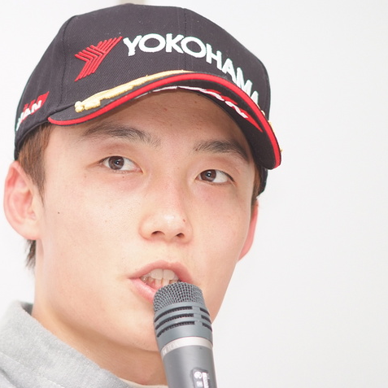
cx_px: 135
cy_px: 194
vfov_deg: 5.1
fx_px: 4388
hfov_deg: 5.1
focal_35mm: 346
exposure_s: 1/250
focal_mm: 180
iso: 400
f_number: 2.8
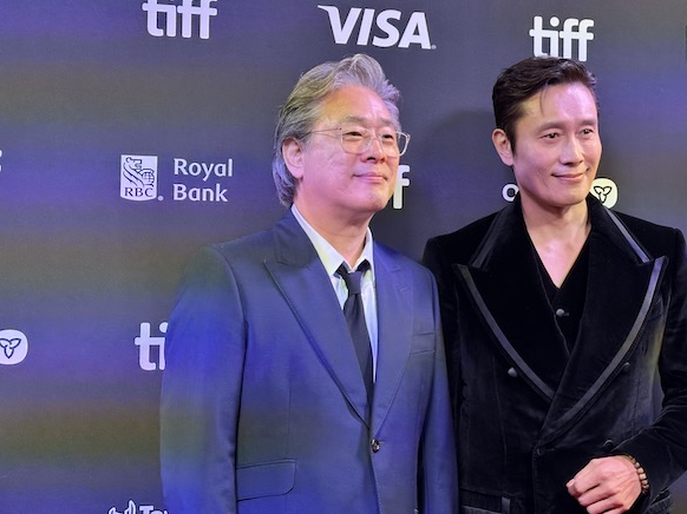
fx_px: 1309
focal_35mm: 66
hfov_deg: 29.2
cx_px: 451
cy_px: 222
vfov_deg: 22.2
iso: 125
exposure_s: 1/568
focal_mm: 6.86
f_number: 1.78
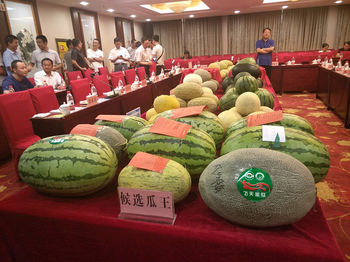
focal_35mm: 25
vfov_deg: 54.9
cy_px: 131
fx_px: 253
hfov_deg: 69.4
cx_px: 175
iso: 441
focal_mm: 4.42
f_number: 2
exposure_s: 1/33.3
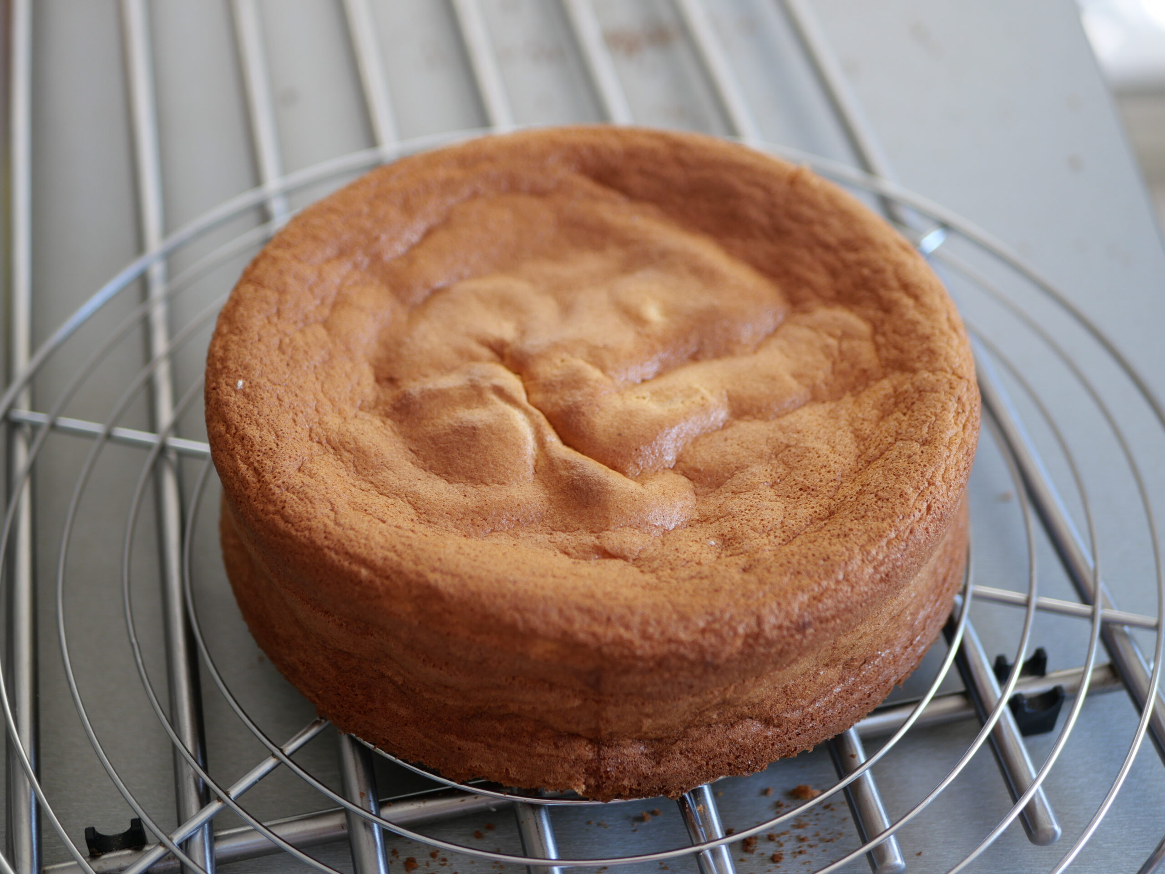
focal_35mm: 50
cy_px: 437
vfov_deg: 29.1
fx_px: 1683
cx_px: 582
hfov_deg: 38.2
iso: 200
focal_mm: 25
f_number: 2
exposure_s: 1/125
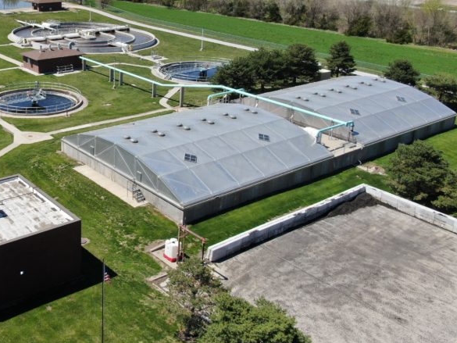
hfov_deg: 42.9
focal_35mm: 42
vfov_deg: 33.9
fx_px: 555
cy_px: 100
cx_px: 95
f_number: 2.8
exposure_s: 1/1600
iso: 100
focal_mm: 4.39
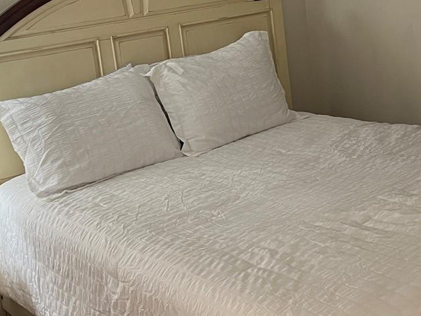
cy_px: 80
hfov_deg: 29.4
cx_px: 220
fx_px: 803
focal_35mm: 66
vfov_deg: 22.1
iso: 200
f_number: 1.5
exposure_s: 1/60
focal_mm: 5.7
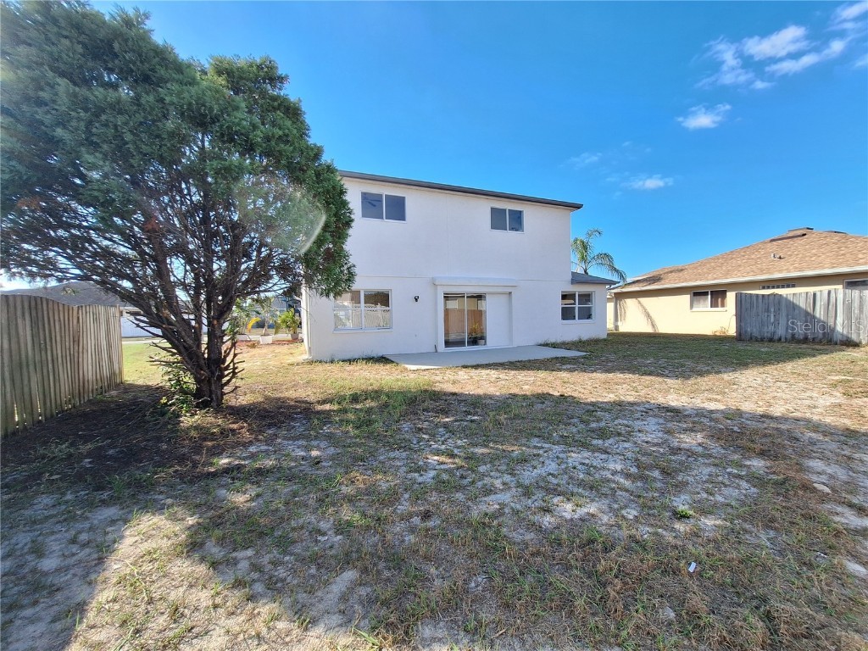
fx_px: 326
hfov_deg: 106.2
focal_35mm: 13
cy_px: 326
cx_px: 434
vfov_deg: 89.9
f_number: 2.2
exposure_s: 1/927
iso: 40
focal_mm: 1.74
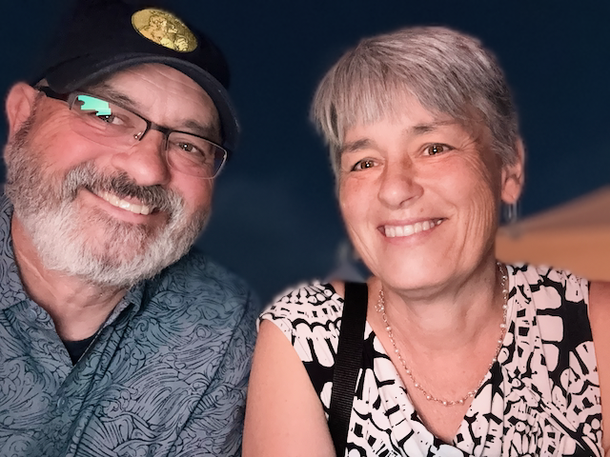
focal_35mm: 30
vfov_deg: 46.8
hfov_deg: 60.0
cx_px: 305
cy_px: 228
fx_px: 529
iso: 320
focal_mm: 2.69
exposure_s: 1/30
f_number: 1.9
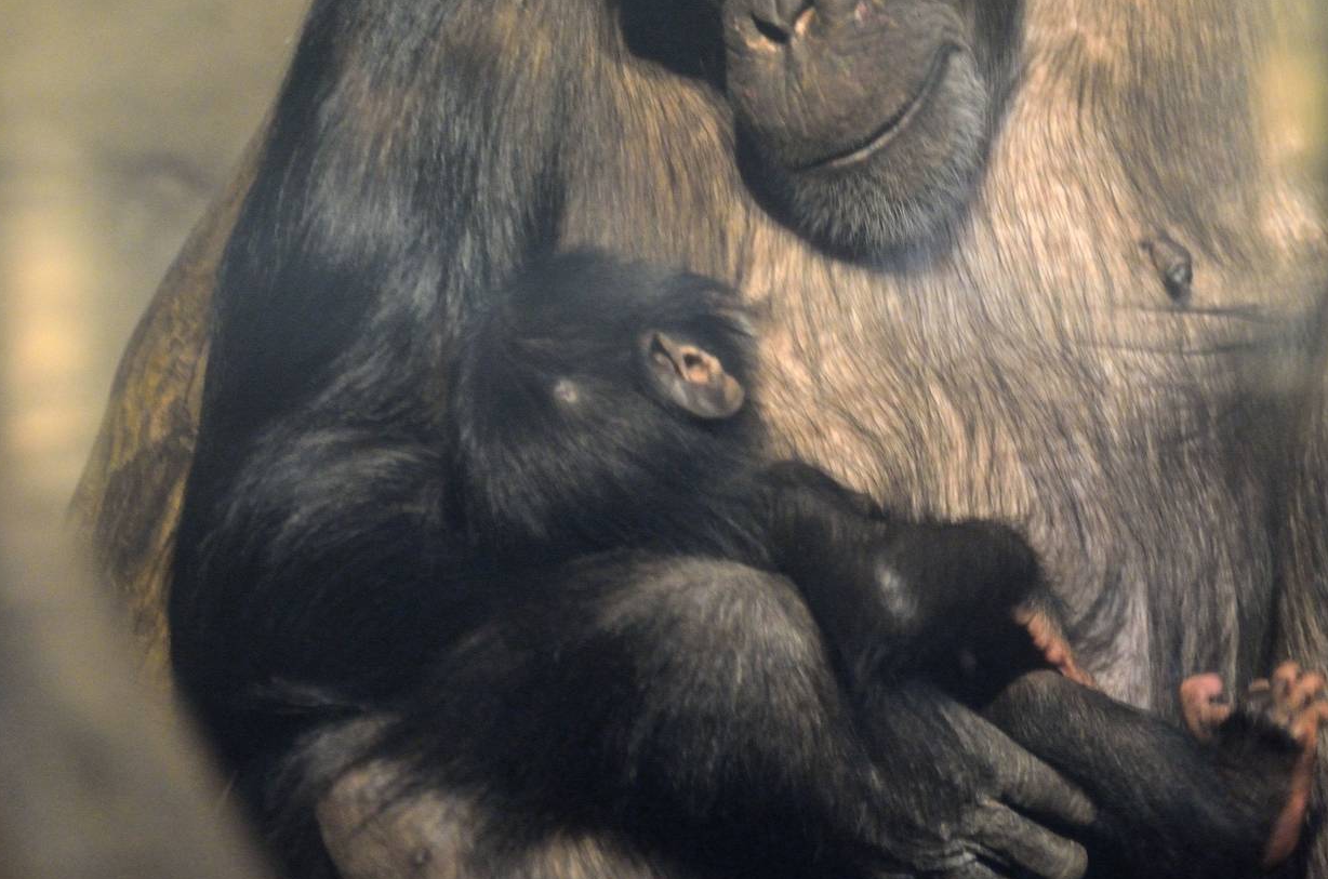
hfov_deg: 4.8
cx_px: 612
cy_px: 342
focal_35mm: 430
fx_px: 15827
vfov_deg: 3.2
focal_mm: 220
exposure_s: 1/30
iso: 3200
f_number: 5.3
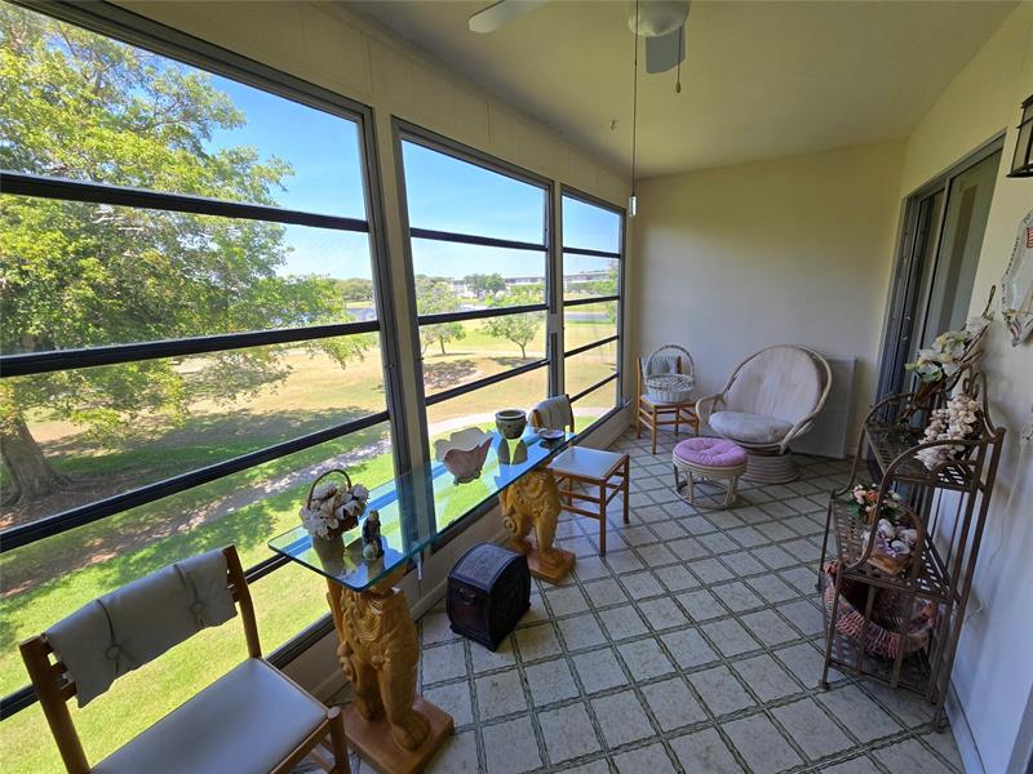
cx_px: 516
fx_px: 388
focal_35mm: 13
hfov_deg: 106.2
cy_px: 387
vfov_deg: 89.9
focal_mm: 2.2
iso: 50
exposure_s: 1/258
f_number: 2.2
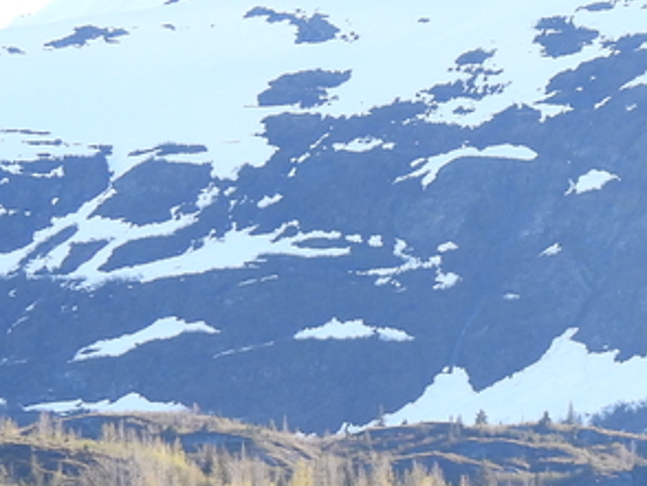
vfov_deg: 5.7
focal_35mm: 261
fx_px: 4882
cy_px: 363
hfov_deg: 7.5
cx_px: 929
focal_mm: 10.7
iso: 100
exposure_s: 1/250
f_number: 3.5
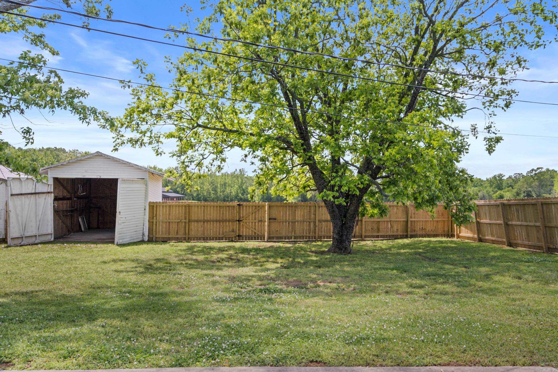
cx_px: 279
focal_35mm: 29
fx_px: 449
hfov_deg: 63.7
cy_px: 186
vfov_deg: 45.0
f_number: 7.1
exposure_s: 1/500
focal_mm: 19.1
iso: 500
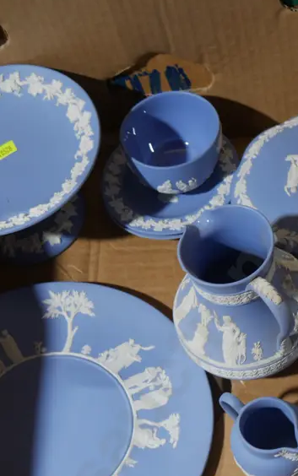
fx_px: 1000
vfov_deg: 26.1
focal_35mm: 77
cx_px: 149
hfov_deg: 17.0
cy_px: 407
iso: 400
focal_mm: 20
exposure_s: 1/60
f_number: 4.4
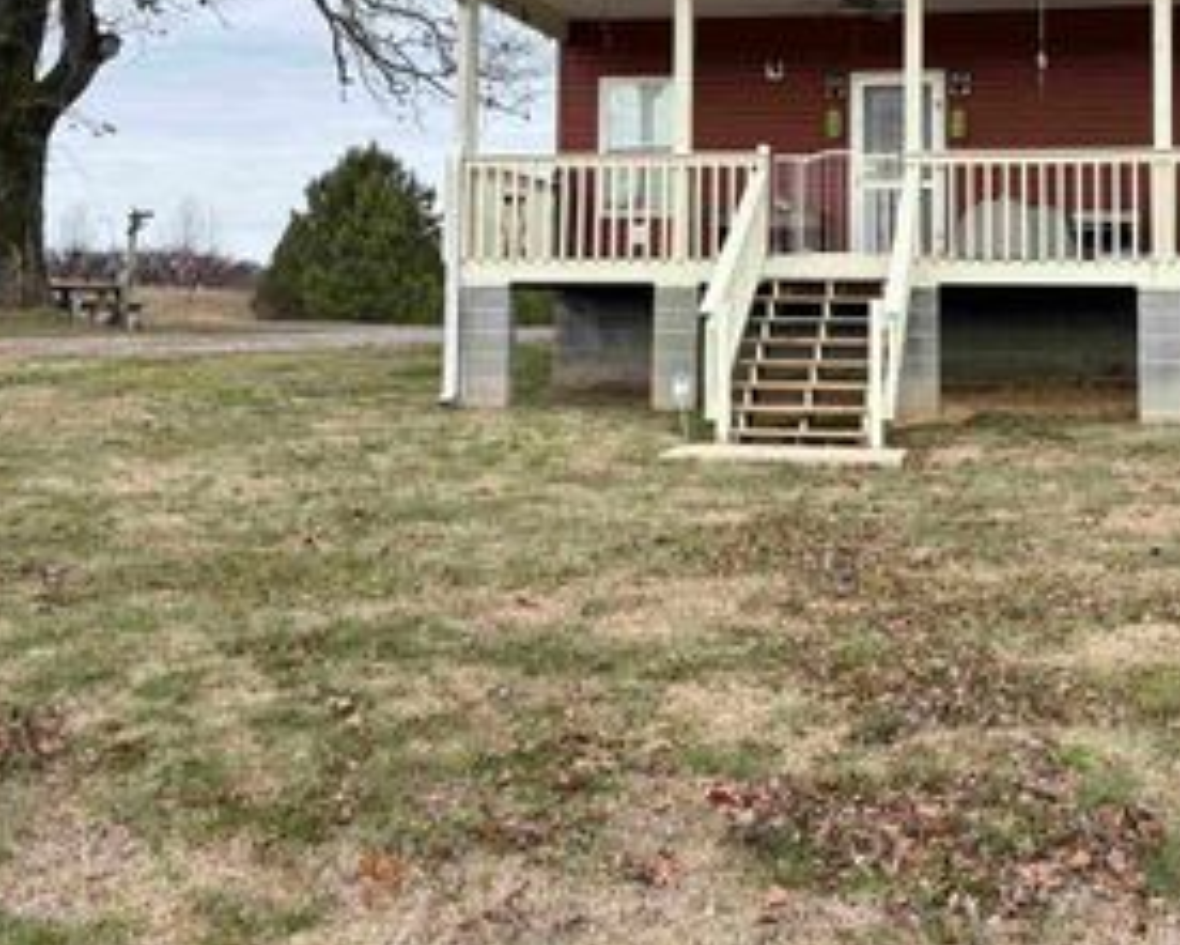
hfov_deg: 39.7
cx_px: 812
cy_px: 186
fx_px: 1607
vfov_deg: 31.9
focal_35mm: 46
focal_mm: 5.96
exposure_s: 1/694
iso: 50
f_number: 1.6
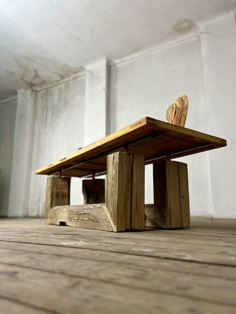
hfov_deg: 53.1
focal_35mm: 26
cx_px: 118
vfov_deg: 67.3
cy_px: 157
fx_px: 236
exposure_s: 1/50
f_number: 1.5
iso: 64
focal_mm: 5.7
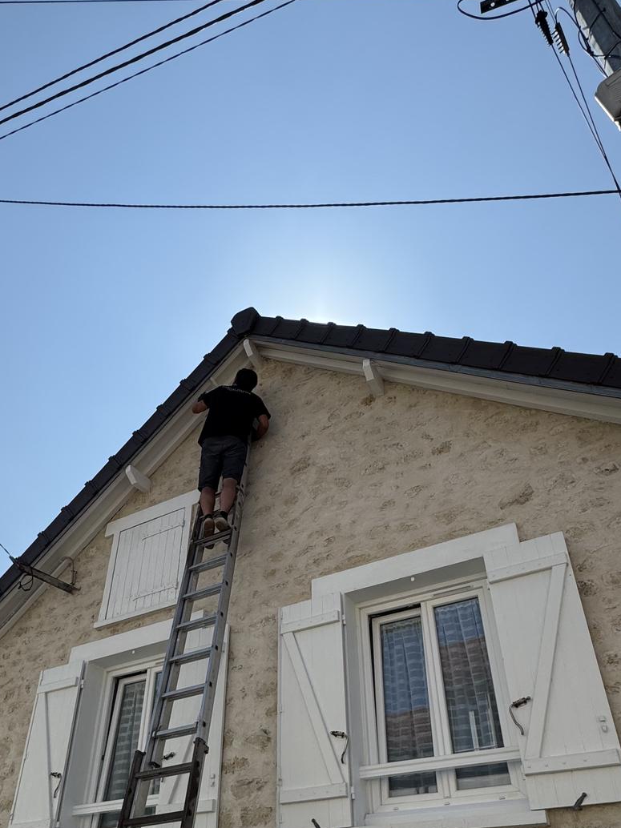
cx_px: 308
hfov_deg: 53.0
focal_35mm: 26
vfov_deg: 64.7
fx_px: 622
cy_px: 582
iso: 50
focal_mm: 2.22
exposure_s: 1/3390
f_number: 2.2
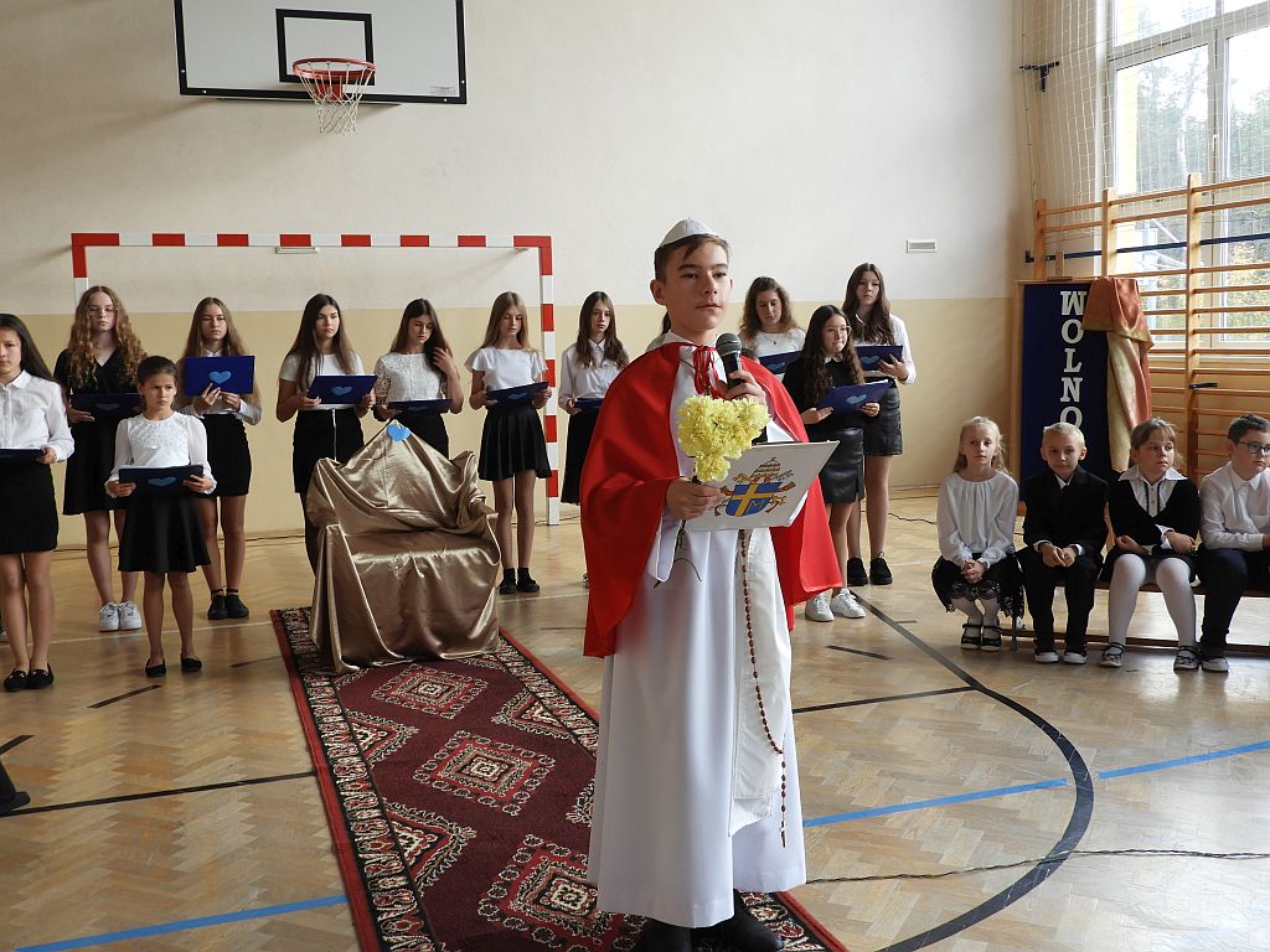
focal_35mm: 35
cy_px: 476
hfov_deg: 52.6
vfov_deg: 40.7
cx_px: 635
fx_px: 1284
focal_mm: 6.3
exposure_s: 1/40
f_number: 3.8
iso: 100
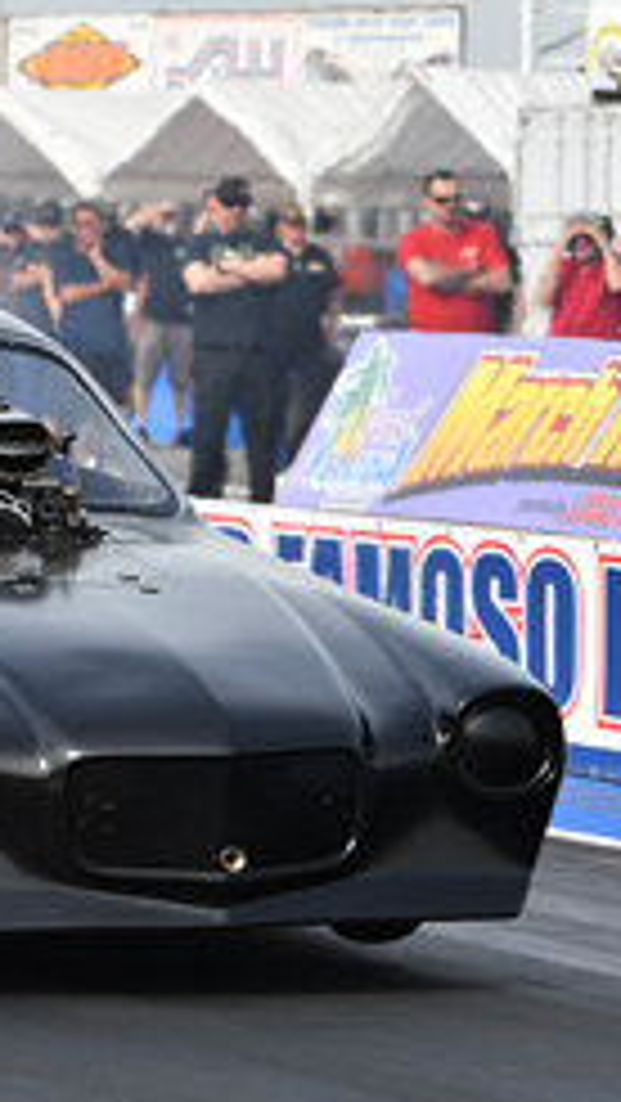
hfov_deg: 3.8
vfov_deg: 6.7
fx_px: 9387
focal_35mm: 321
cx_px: -50
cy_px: 553
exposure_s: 1/1000
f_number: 5.6
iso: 250
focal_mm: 100
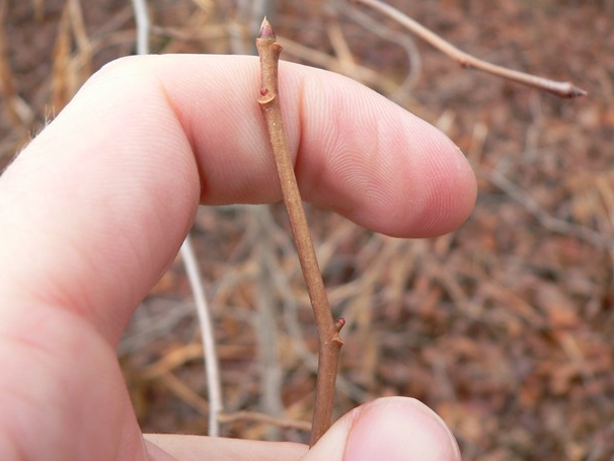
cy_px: 222
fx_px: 674
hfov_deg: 49.0
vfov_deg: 37.7
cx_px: 297
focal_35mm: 38
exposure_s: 1/100
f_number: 3.3
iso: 80
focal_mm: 6
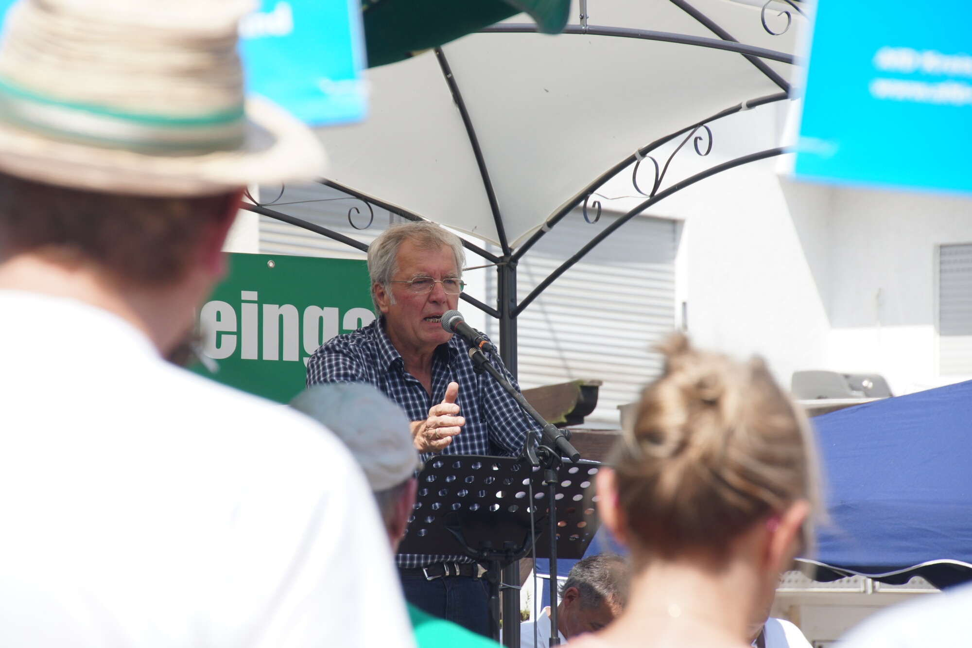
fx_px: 5669
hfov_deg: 9.8
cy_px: 324
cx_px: 486
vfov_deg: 6.5
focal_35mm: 210
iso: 200
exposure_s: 1/350
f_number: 8
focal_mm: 140
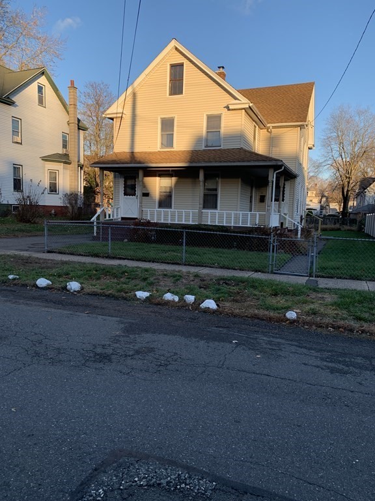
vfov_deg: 67.3
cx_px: 188
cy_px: 250
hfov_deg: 53.1
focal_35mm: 26
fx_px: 376
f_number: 1.8
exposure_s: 1/543
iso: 25
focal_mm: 4.25
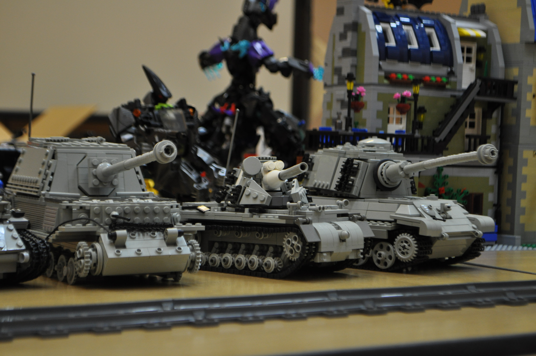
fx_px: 1227
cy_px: 178
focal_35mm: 82
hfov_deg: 24.6
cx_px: 268
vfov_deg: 16.5
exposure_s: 1/40
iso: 800
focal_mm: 55
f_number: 5.6
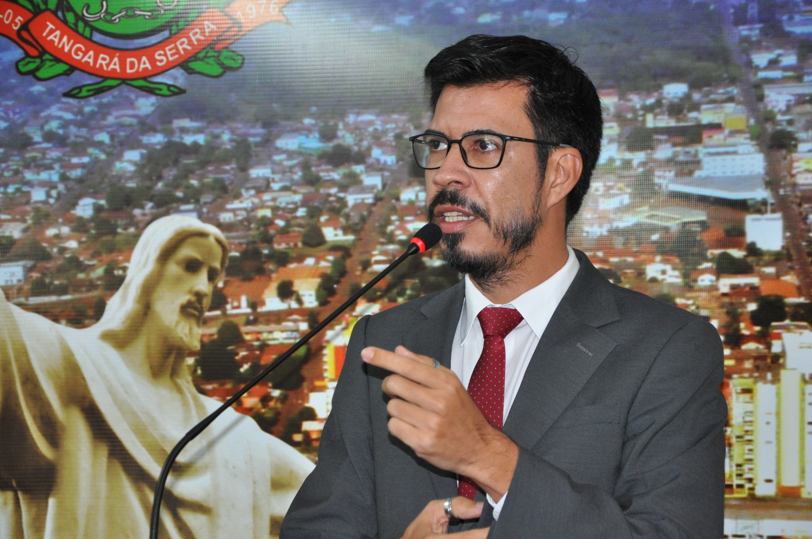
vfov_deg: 12.1
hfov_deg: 18.2
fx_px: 2534
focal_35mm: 112
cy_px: 270
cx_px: 406
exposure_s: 1/60
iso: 800
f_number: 5.3
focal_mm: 75
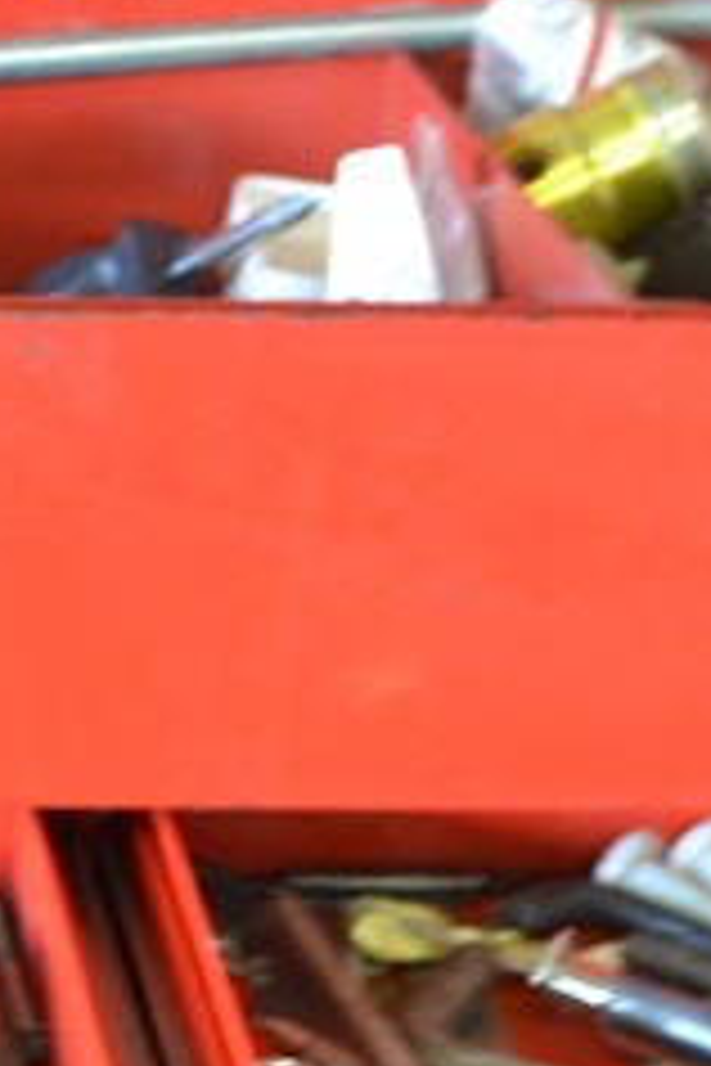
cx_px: -328
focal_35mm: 114
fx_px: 3377
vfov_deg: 16.7
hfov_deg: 11.6
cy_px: 1469
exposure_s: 1/6
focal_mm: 18
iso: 800
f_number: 3.5
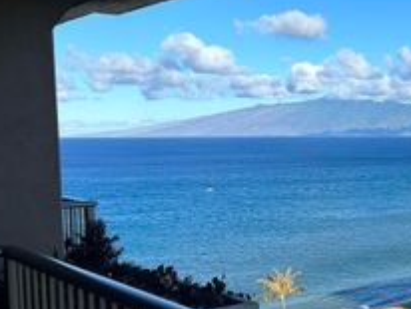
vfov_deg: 23.3
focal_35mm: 63
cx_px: 471
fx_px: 749
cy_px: 184
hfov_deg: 27.6
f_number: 1.5
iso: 50
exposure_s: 1/3571
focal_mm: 5.7
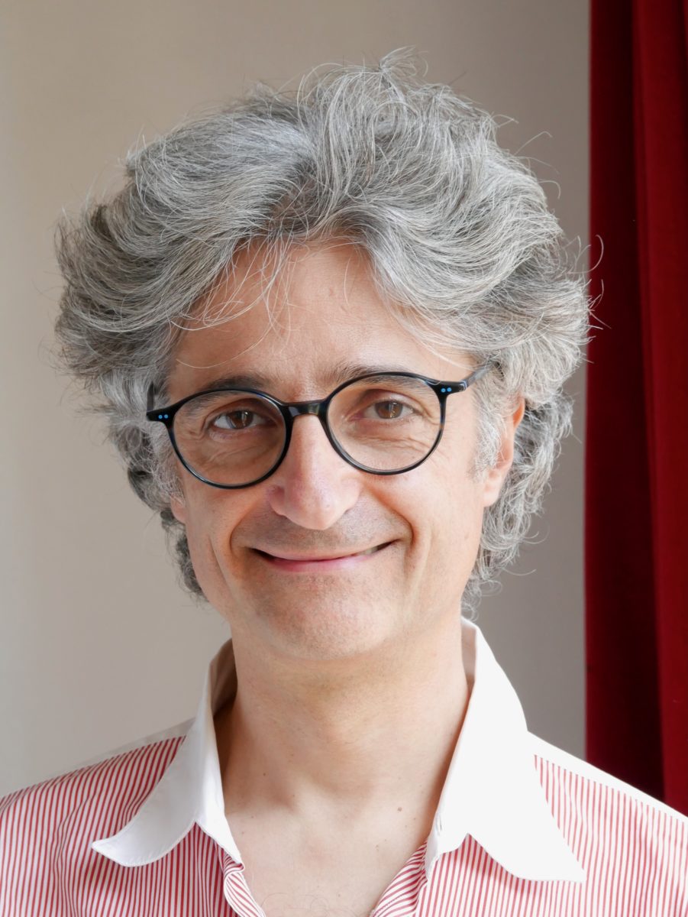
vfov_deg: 20.4
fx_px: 2542
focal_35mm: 96
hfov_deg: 15.4
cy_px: 458
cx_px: 344
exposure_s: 1/125
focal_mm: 48
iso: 1000
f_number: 4.8
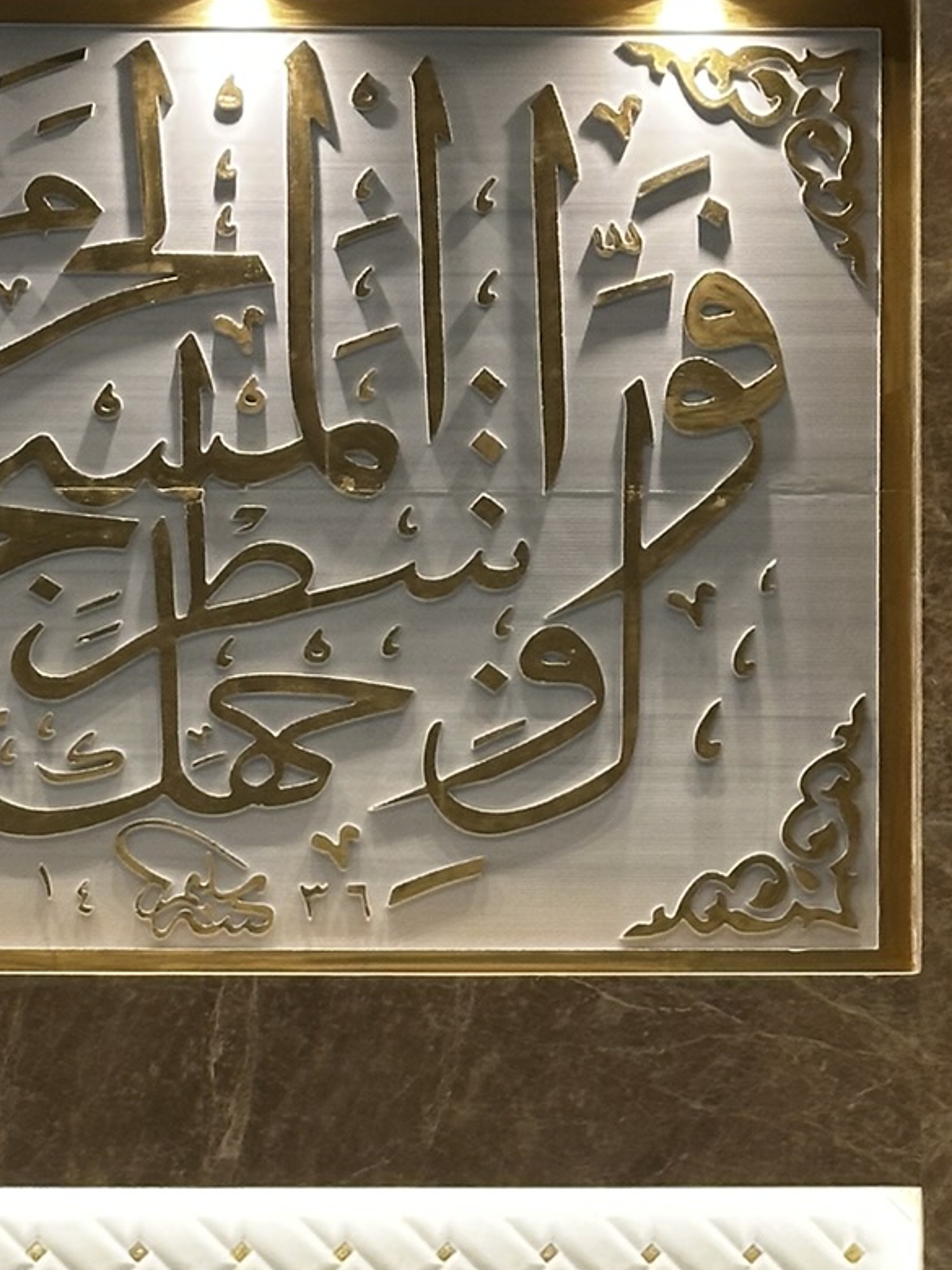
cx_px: 246
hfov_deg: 11.7
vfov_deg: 15.1
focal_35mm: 126
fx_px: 4620
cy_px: 1547
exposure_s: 1/50
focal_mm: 6.86
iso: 64
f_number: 1.78
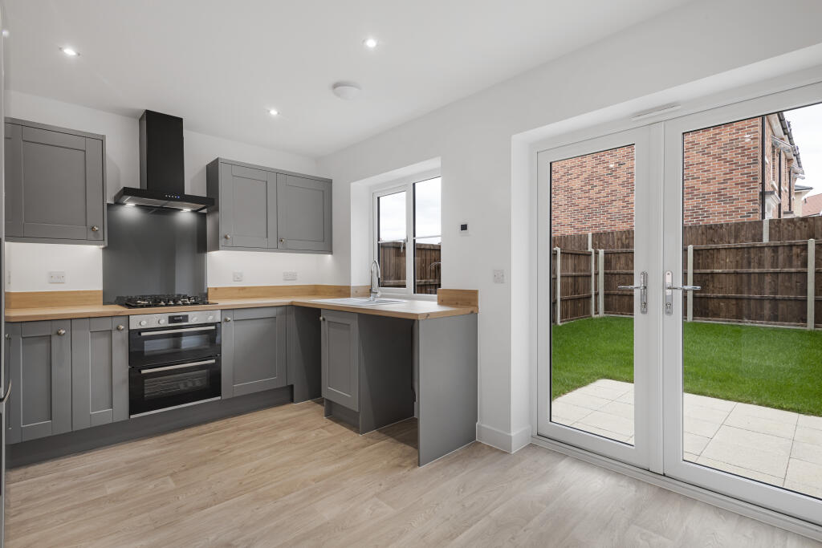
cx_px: 411
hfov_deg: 93.3
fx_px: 388
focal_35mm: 17
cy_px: 274
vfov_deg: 70.5
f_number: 11
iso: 100
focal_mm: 17
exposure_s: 1/2.5
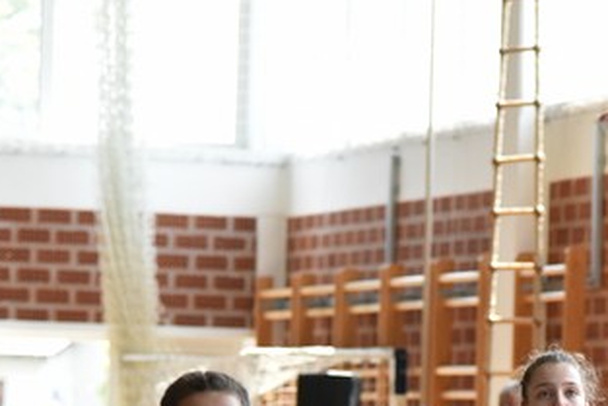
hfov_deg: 7.5
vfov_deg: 5.0
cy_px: 514
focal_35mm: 275
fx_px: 4646
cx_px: 410
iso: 3200
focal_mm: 105
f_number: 4
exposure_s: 1/2000
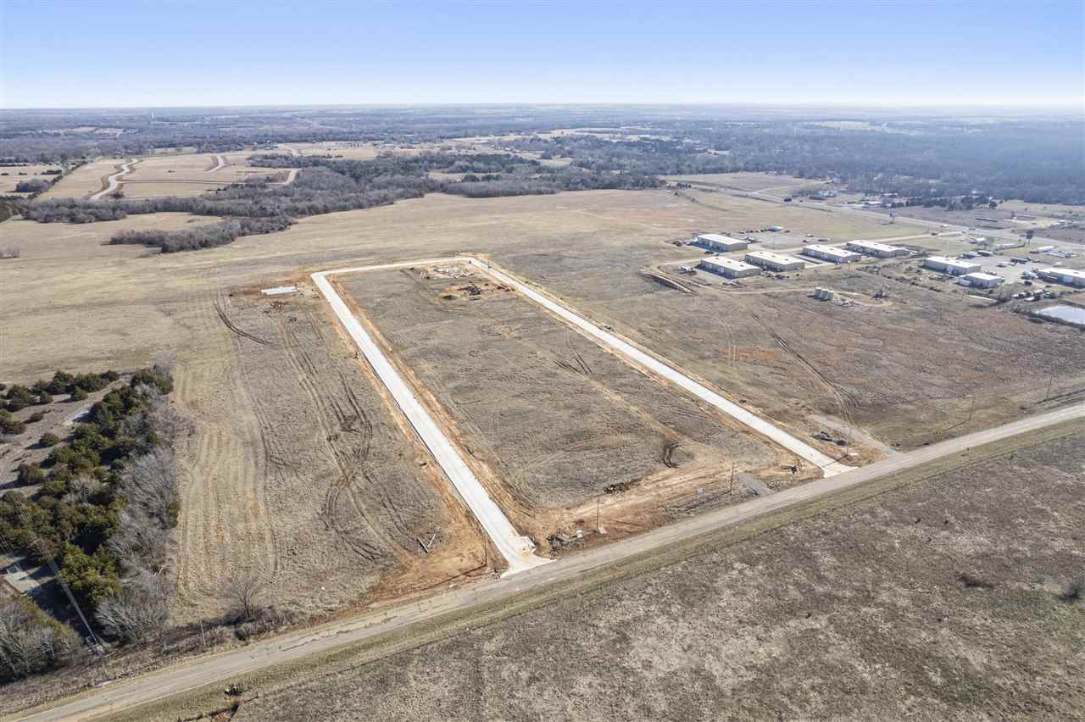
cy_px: 361
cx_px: 542
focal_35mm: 22
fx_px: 663
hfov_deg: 78.6
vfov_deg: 57.2
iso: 150
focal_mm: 8.38
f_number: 2.8
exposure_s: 1/2500
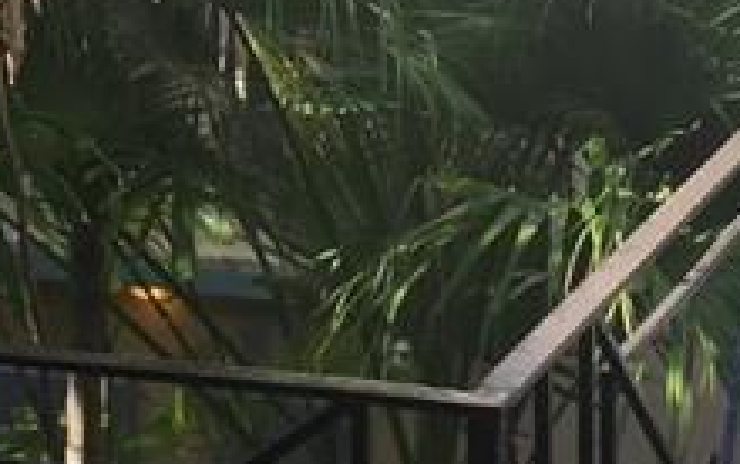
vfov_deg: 9.0
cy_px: -158
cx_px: 118
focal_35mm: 143
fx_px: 2887
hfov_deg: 14.5
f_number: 2.2
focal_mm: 4.15
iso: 32
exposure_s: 1/494
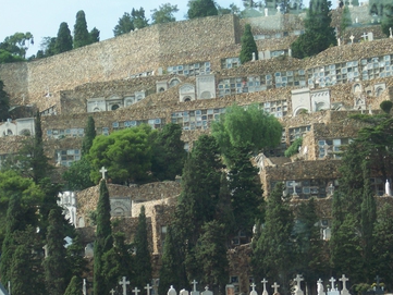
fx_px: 1613
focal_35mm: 142
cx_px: 209
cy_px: 139
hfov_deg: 13.9
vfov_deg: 10.5
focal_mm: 24
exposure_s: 1/350
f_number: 4.8
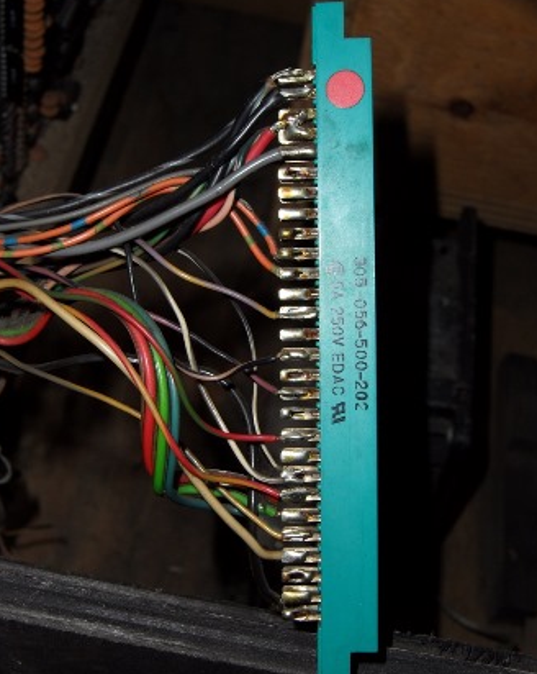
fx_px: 975
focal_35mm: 49
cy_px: 344
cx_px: 270
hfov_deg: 30.8
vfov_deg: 38.1
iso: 100
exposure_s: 1/45
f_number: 10.6
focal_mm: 8.2
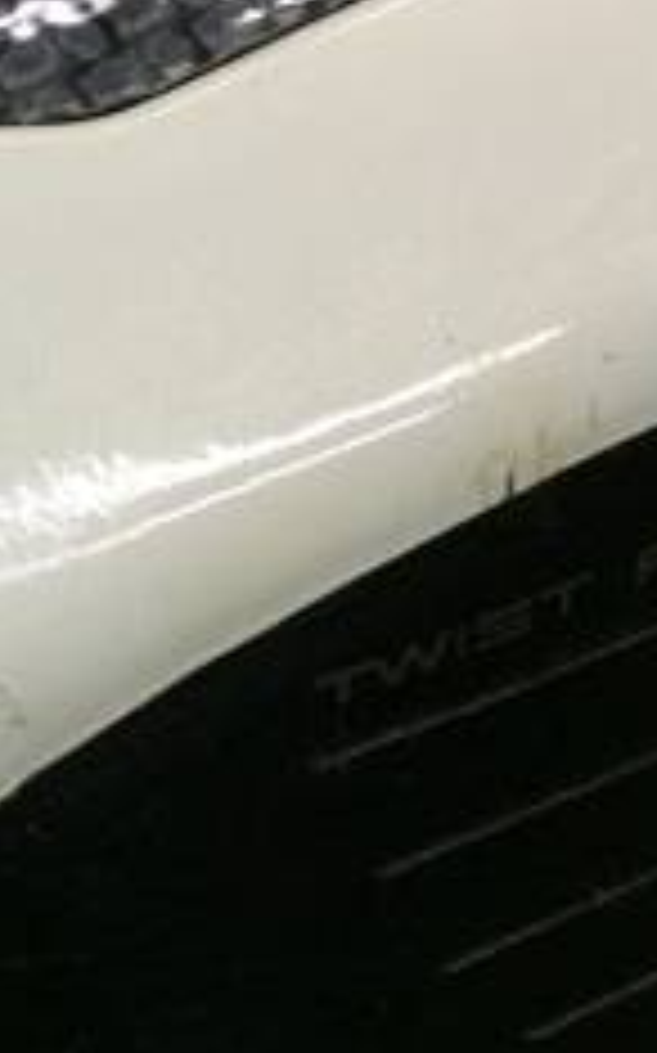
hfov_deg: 14.3
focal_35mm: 90
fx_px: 2582
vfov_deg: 23.0
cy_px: 630
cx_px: -9
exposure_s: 1/30
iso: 32
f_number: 2.4
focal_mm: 3.3
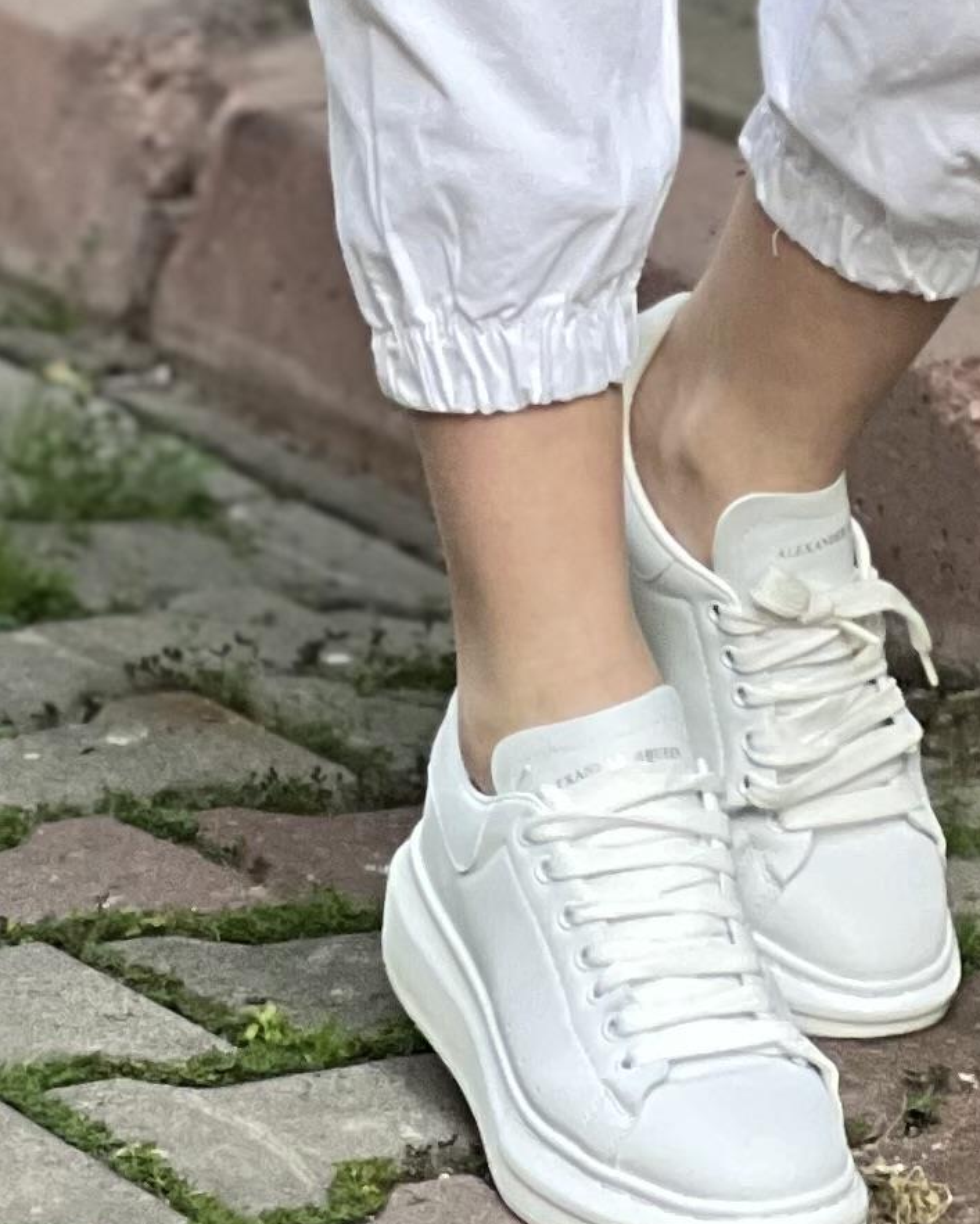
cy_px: -1428
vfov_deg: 5.5
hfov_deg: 4.5
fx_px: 12429
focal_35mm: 343
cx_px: 941
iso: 125
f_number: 2.8
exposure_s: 1/121
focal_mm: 9
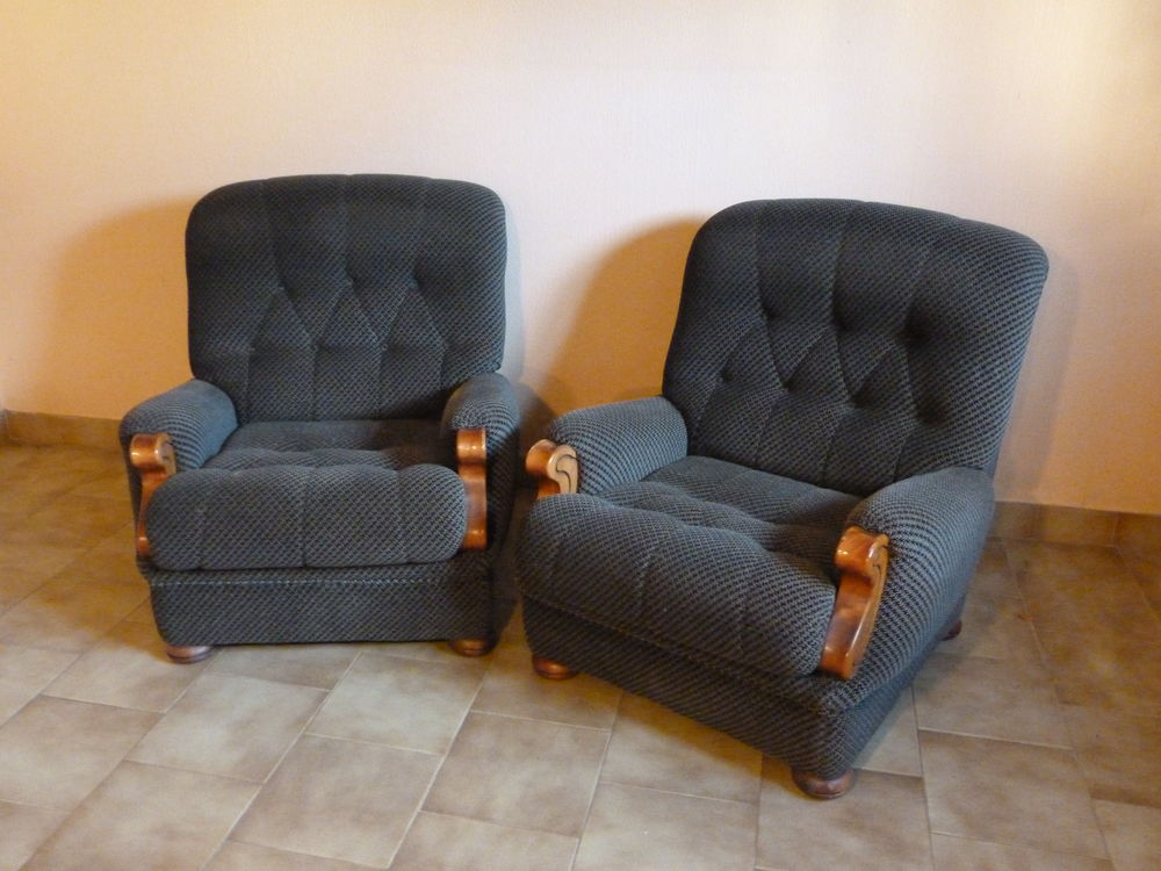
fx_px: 1006
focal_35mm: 30
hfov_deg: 60.0
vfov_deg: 46.8
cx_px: 580
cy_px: 436
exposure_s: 1/15
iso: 1250
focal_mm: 5.4
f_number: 3
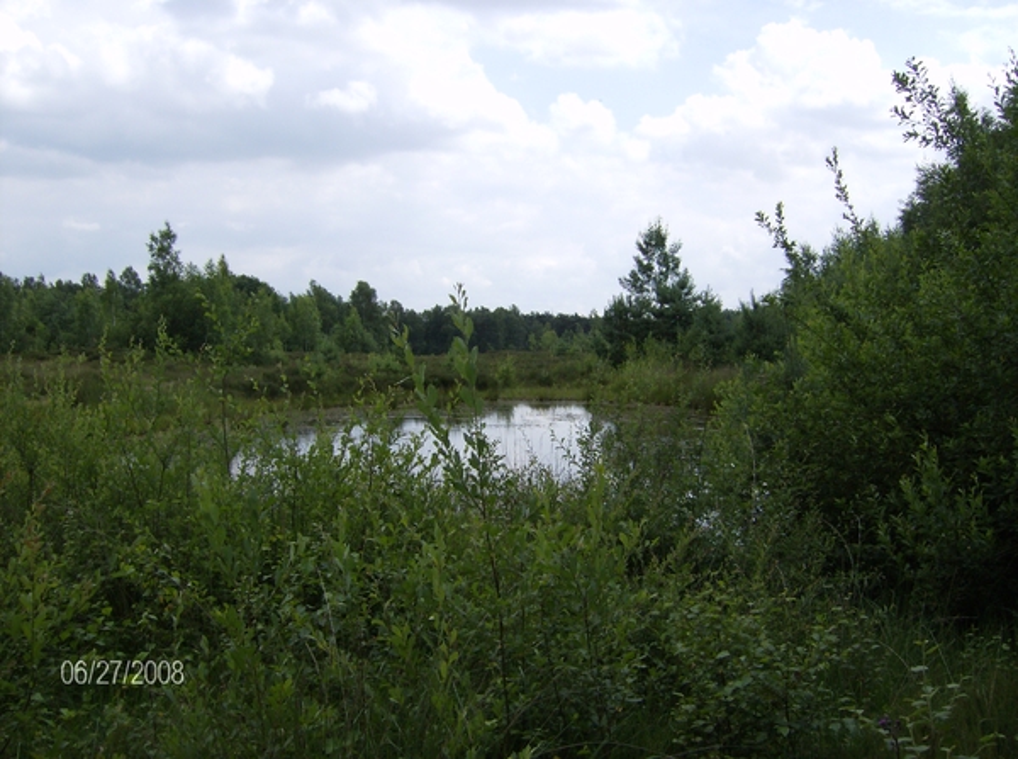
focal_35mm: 36
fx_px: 1056
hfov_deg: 51.5
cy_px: 380
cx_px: 509
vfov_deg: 39.5
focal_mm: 6
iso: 100
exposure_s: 1/651
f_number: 4.7
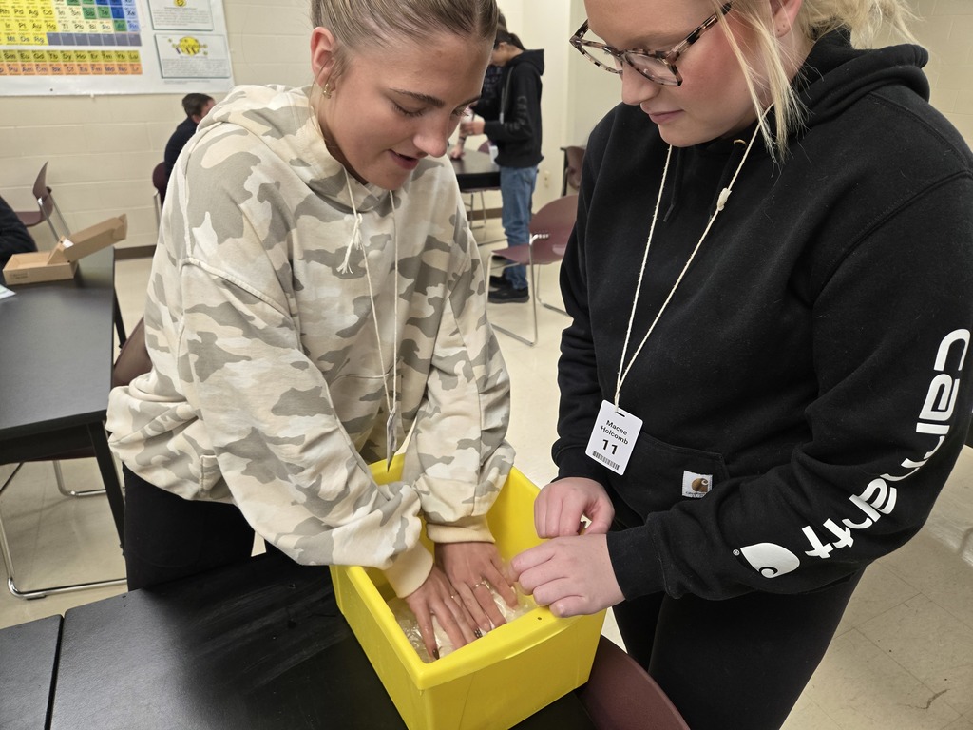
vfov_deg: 58.9
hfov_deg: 73.9
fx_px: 646
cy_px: 365
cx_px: 486
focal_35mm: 23
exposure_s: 1/120
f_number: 1.8
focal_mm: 5.4
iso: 200
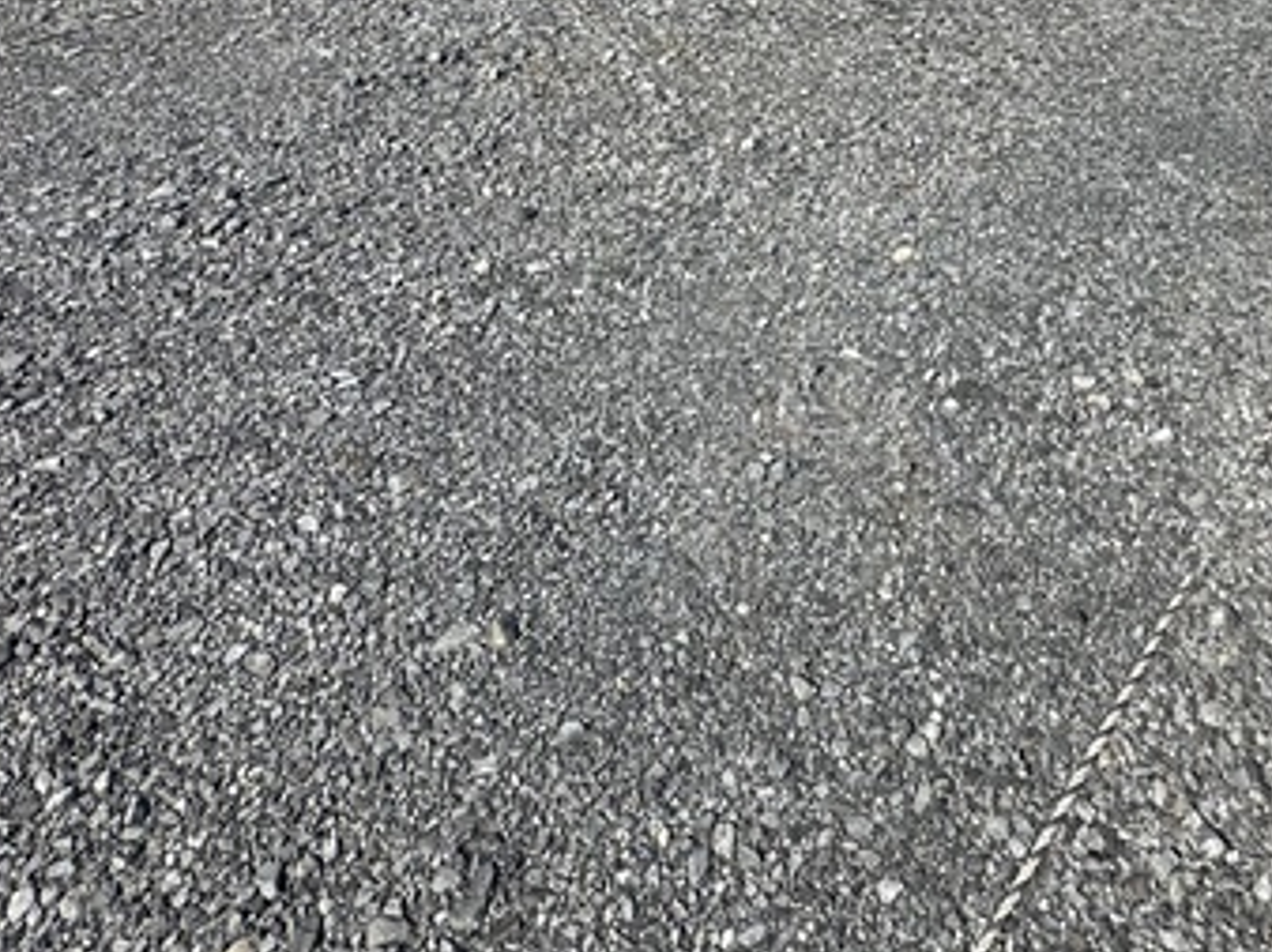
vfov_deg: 44.0
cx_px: 896
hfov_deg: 59.5
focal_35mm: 29
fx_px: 1065
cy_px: 100
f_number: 2.2
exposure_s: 1/1490
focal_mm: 2.22
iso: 40
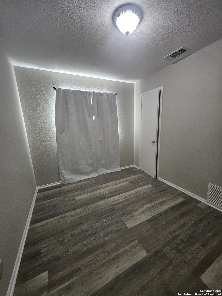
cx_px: 111
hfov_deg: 89.9
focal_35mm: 13
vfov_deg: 106.2
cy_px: 148
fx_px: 111
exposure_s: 1/60
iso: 160
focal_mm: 1.74
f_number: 2.2
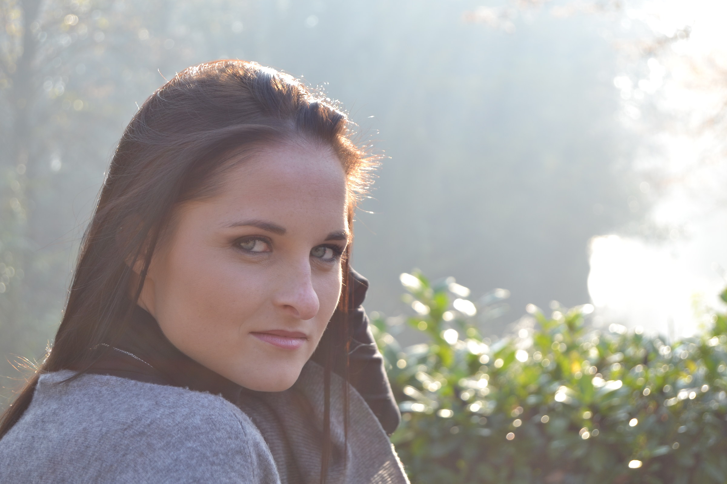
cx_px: 364
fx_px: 1666
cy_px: 242
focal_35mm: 82
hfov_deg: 24.6
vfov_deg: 16.6
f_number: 5.6
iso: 100
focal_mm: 55
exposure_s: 1/80
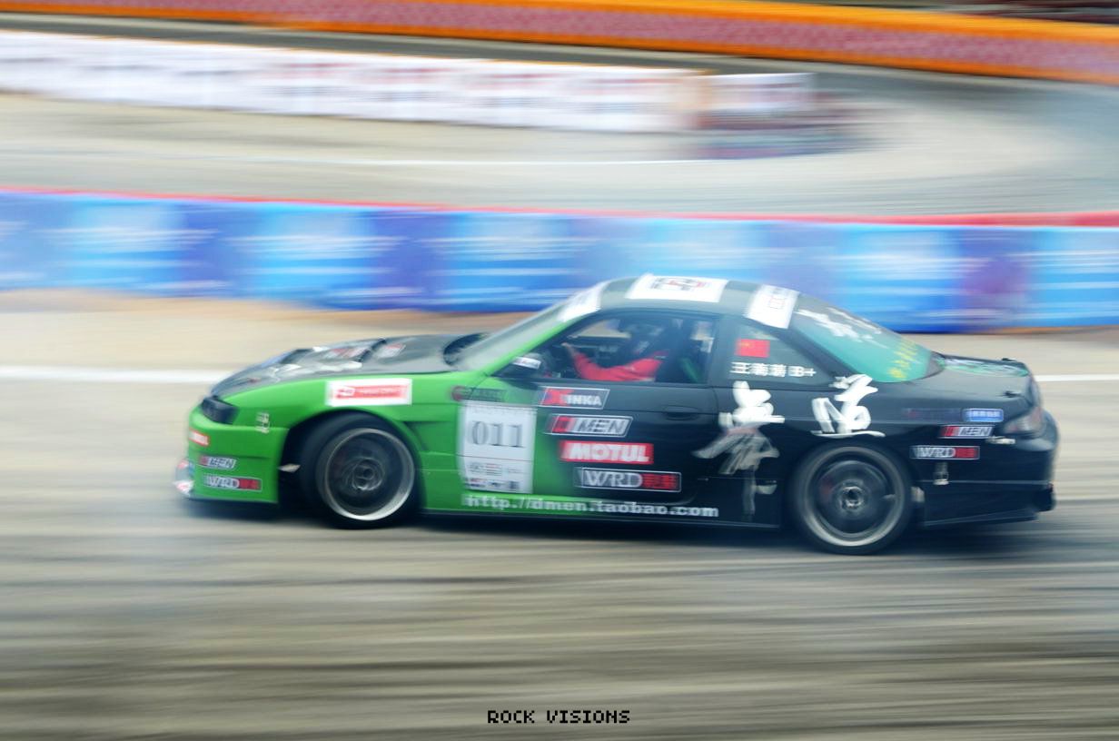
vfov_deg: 12.6
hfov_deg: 19.0
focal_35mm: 108
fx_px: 3350
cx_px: 560
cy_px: 370
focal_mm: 72
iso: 100
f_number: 14
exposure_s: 1/30
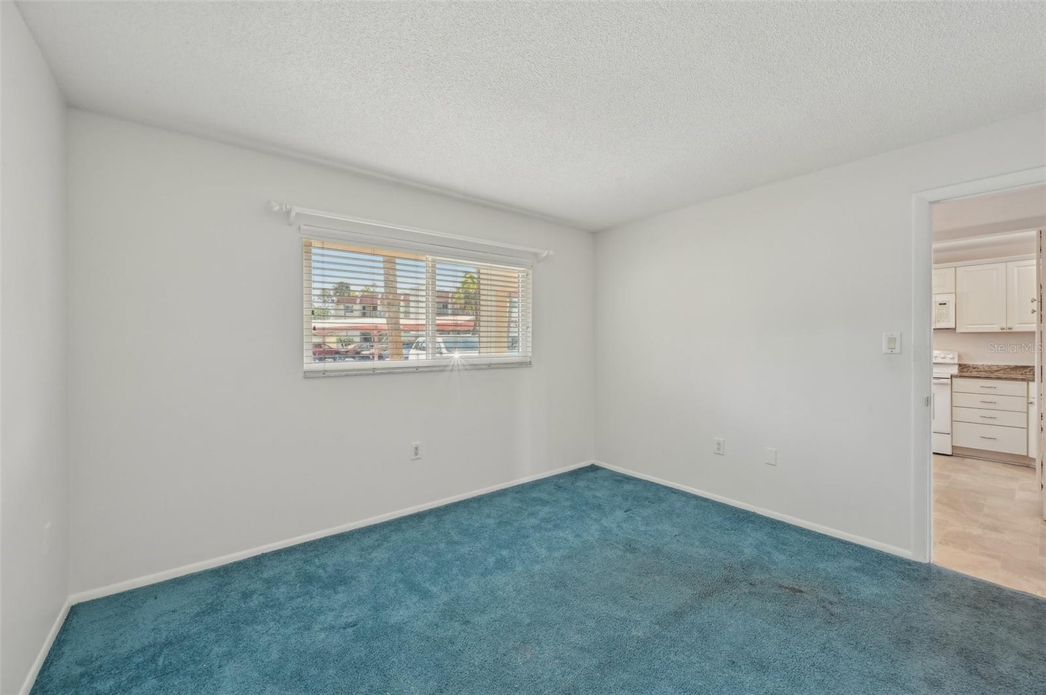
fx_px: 406
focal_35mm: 14
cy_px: 348
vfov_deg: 81.1
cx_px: 523
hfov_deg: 104.3
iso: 400
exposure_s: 1/30
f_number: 8
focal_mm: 14
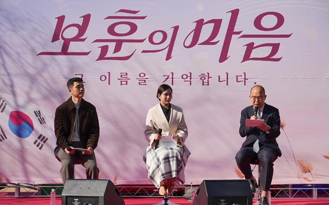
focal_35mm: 108
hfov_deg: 19.3
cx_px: 163
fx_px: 968
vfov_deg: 12.1
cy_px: 104
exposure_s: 1/640
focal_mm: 105
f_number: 5.6
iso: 100
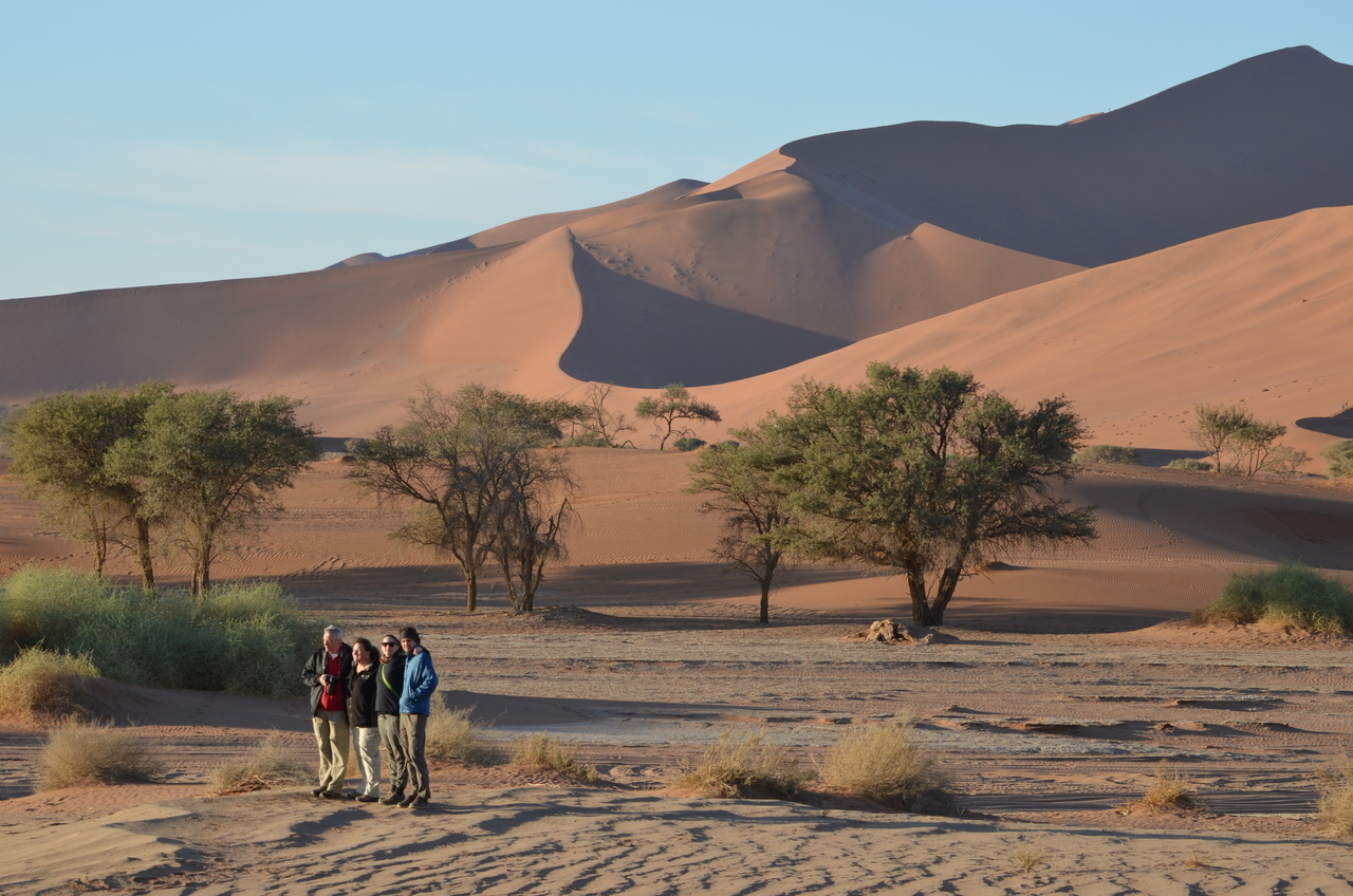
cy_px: 448
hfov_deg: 13.7
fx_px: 5626
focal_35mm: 150
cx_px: 676
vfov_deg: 9.1
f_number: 8
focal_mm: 100
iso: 200
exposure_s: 1/250
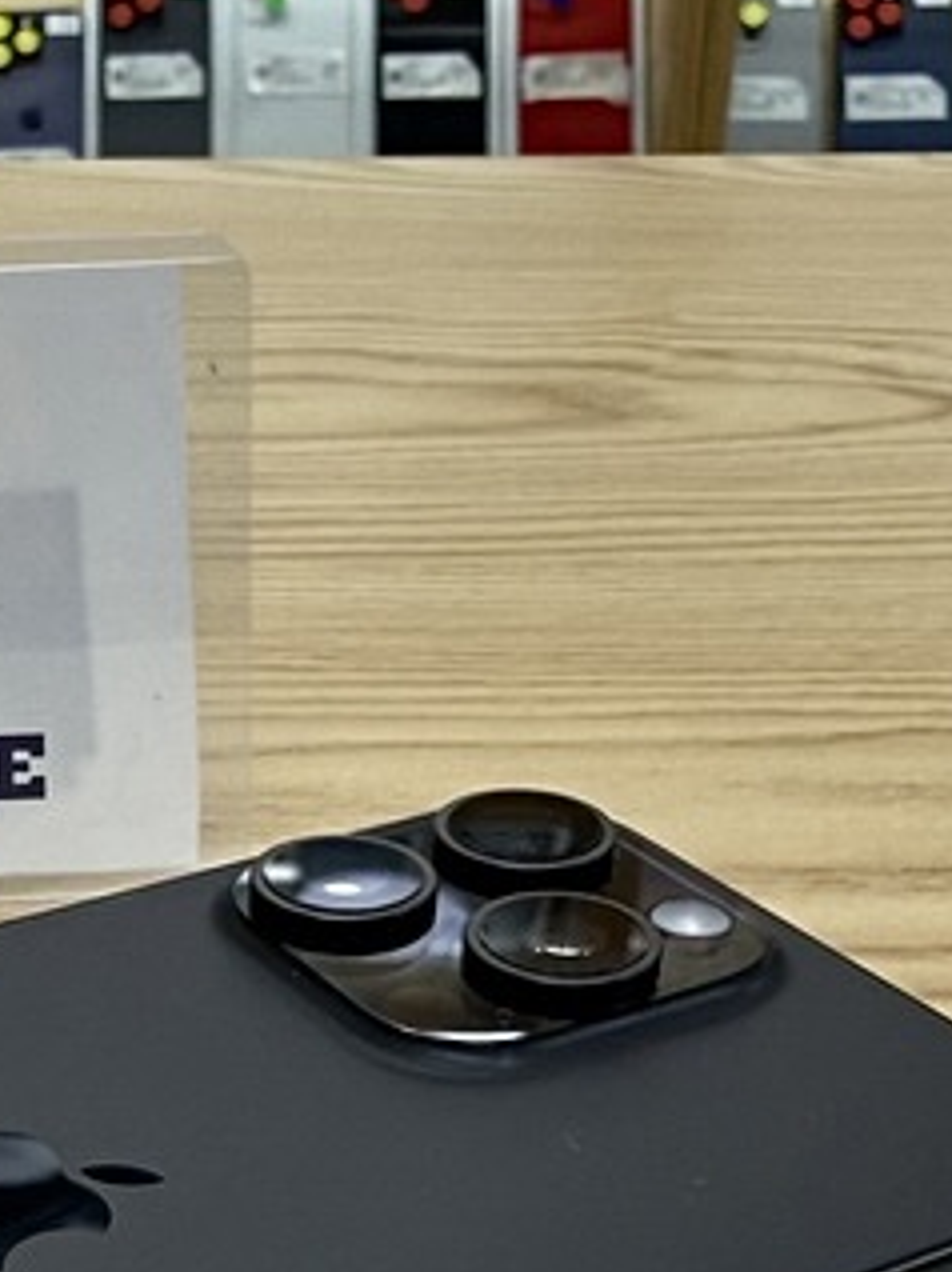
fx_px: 2497
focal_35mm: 68
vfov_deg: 27.4
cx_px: 10
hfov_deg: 20.9
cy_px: 1188
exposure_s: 1/120
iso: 80
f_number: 2.2
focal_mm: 2.22
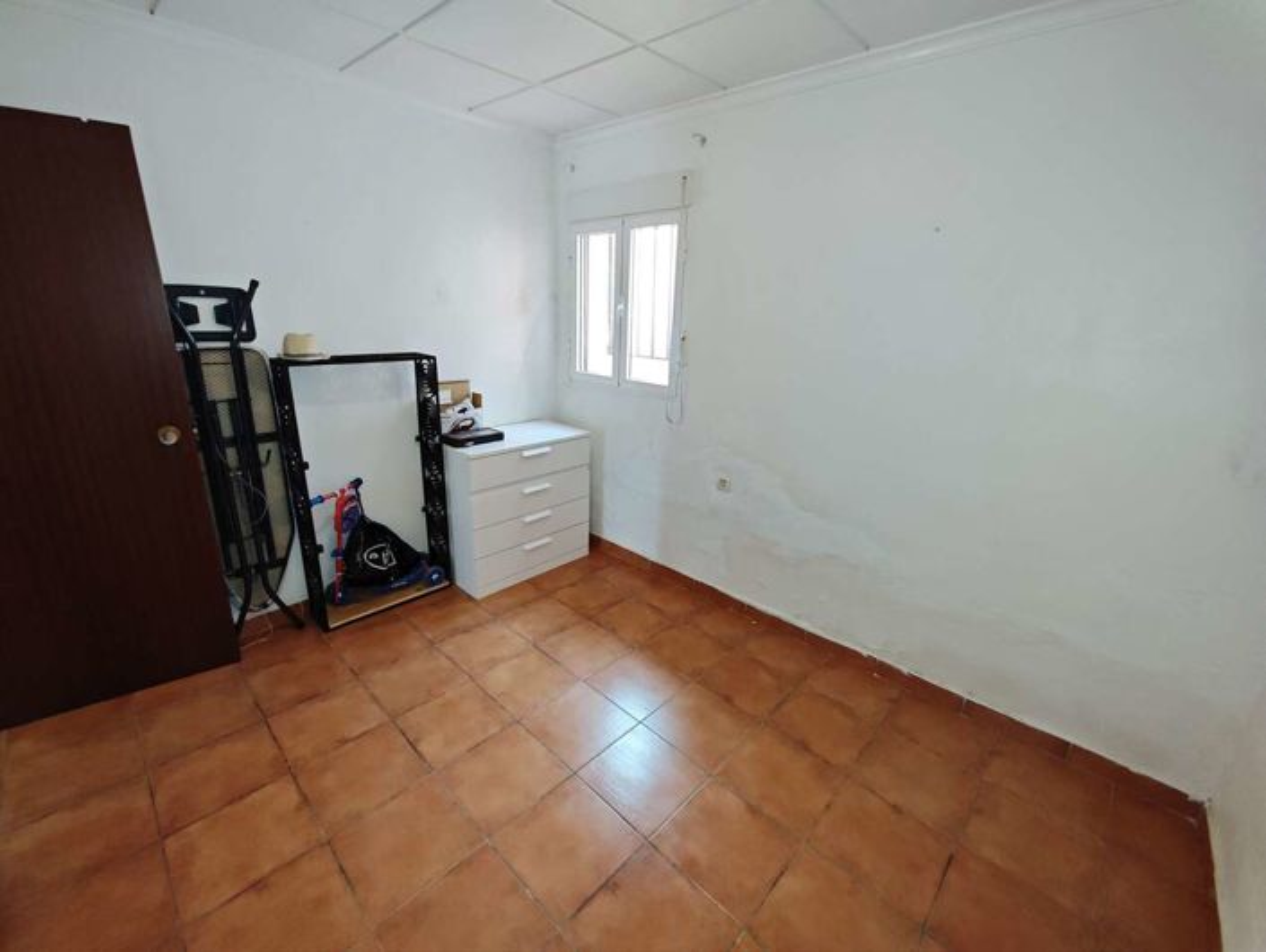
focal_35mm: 14
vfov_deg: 85.8
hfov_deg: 102.0
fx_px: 512
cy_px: 476
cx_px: 633
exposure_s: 1/33.3
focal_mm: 2.16
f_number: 2.2
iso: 800
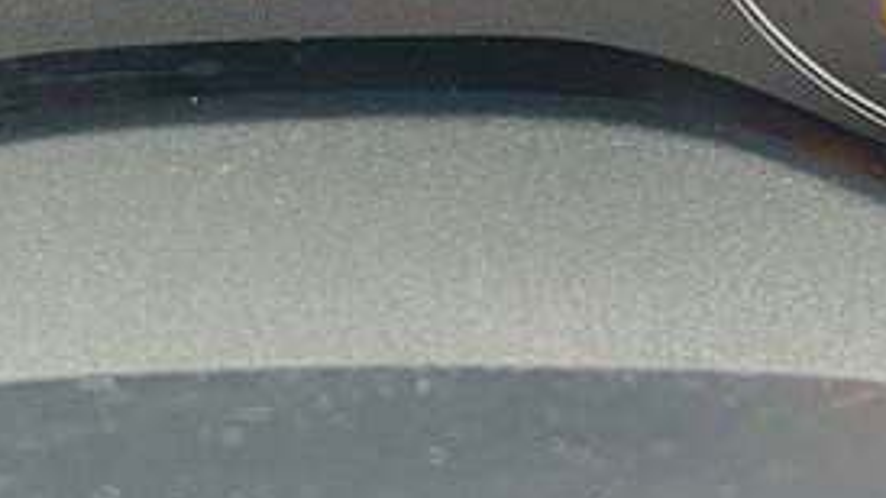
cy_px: -343
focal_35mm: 106
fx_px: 2490
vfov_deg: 10.8
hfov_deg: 20.1
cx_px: 249
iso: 400
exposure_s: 1/60
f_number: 1.6
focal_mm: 5.1
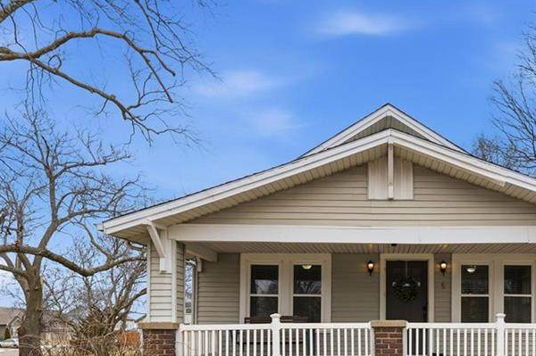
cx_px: 385
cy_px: 286
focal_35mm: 29
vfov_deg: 42.4
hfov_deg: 60.5
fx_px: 436
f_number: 7.1
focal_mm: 17.2
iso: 100
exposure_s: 1/250
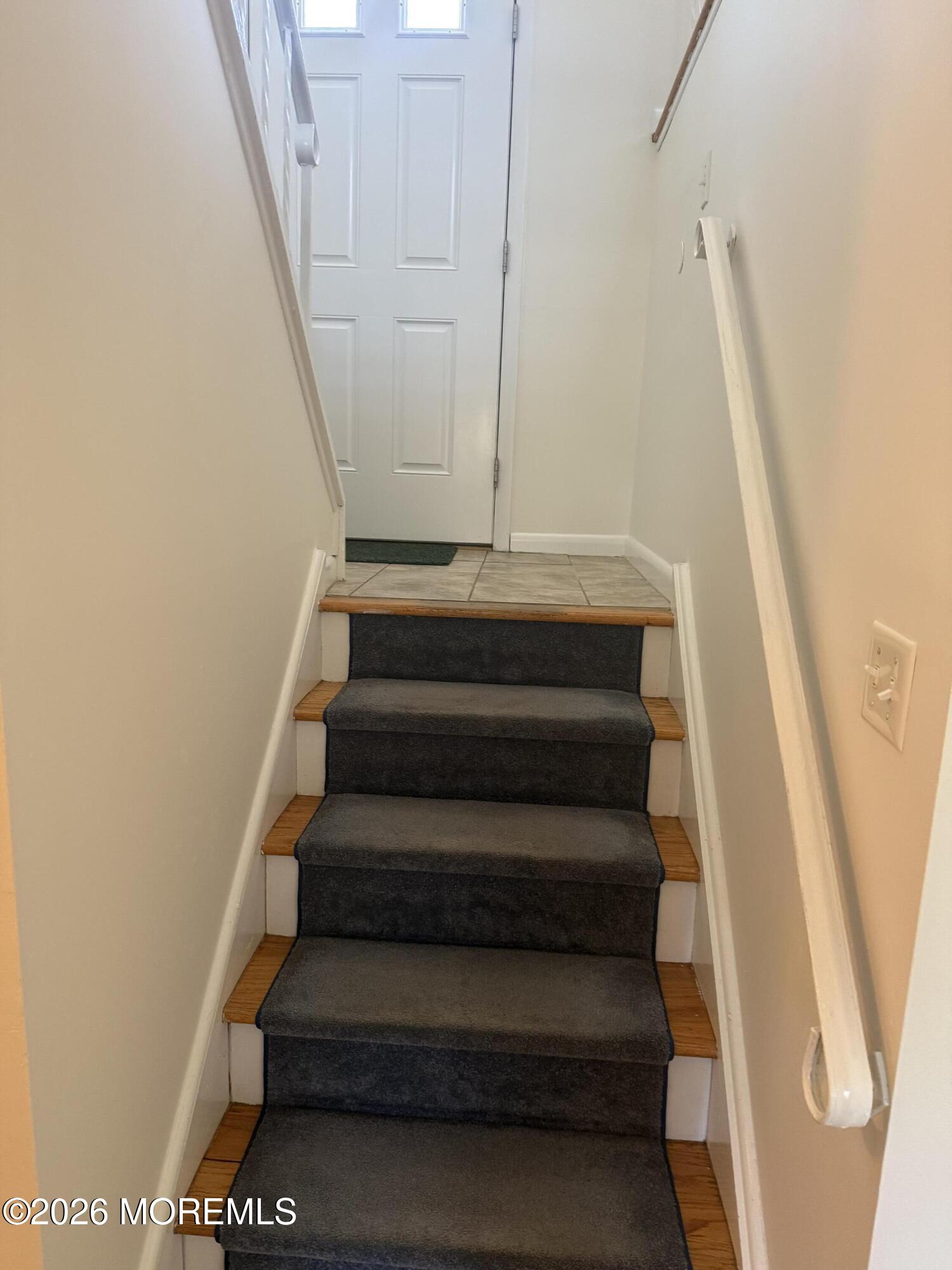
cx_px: 476
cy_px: 635
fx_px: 880
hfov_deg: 56.8
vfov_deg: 71.6
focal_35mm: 24
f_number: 1.78
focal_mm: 6.76
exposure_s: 1/60
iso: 320
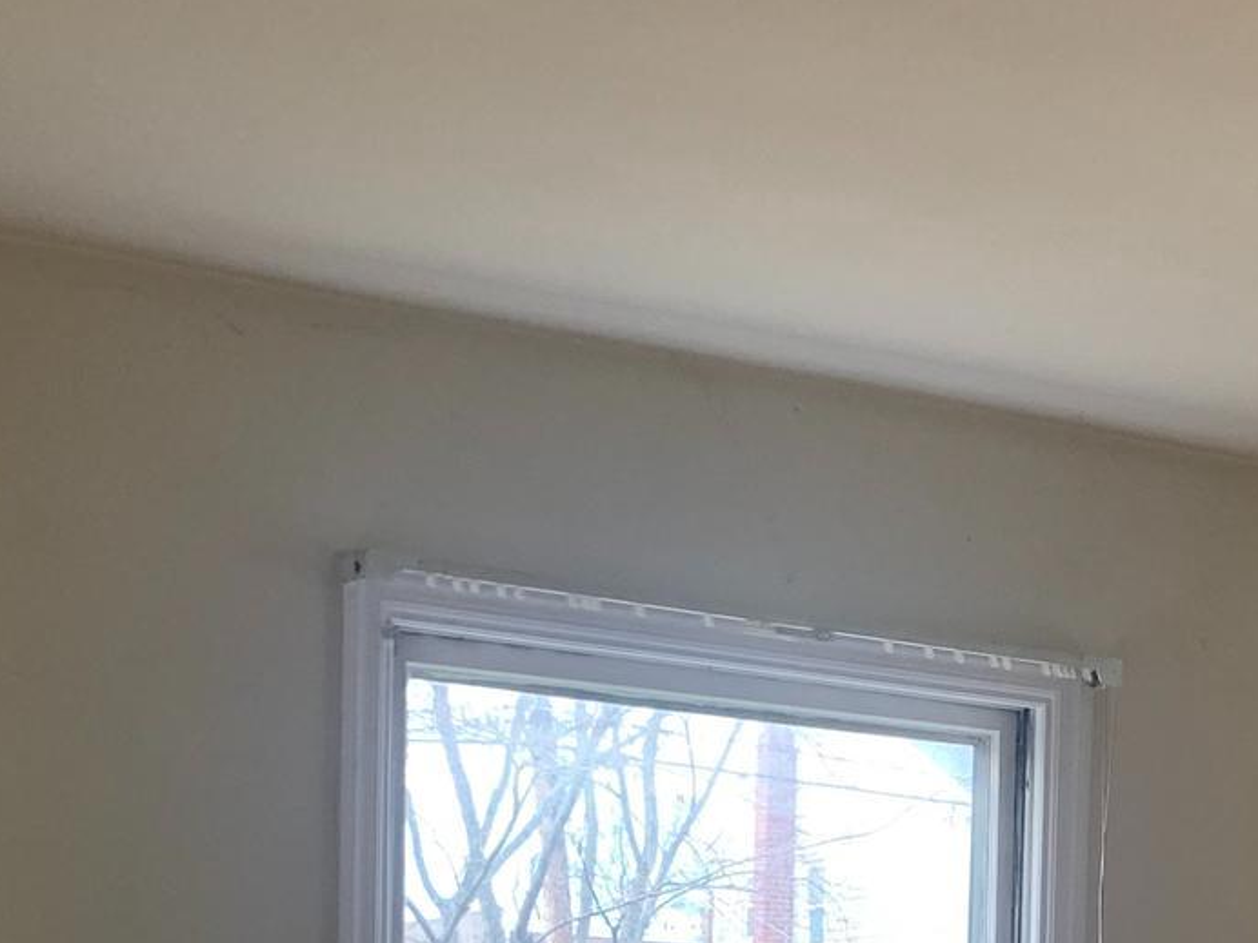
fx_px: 2798
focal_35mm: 77
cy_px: 1326
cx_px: 1267
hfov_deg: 24.2
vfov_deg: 17.6
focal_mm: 4.25
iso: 160
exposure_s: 1/60
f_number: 1.8
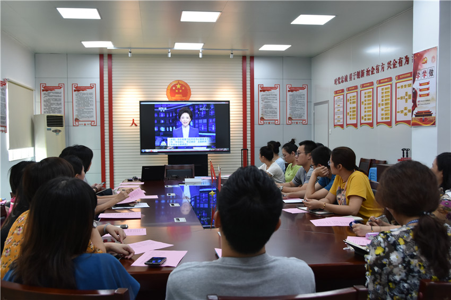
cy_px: 150
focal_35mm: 36
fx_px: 451
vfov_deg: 36.8
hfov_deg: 53.2
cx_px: 226
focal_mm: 24
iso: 800
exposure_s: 1/100
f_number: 5
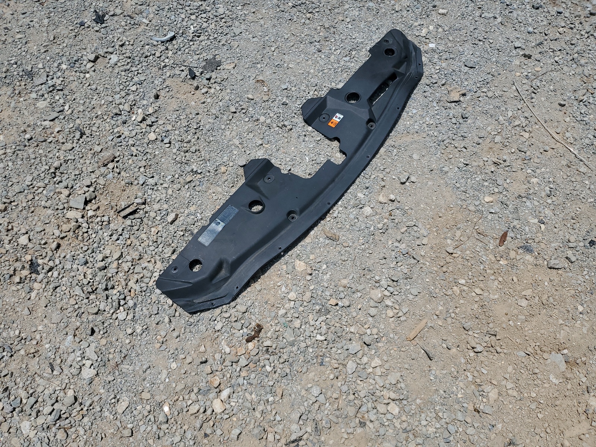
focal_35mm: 26
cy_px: 224
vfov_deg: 53.1
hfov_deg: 67.3
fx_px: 448
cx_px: 298
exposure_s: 1/10000
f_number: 1.5
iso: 50
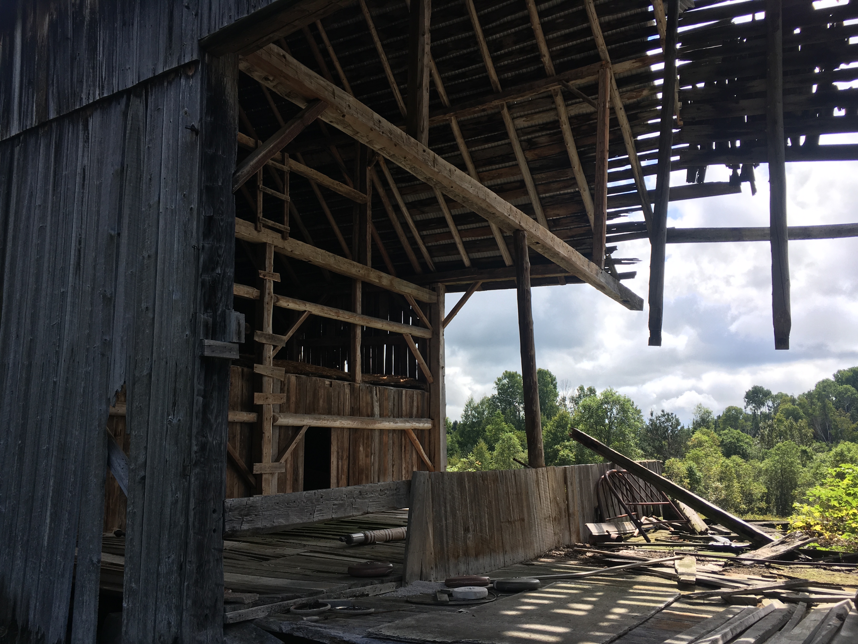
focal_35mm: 29
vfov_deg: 48.2
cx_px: 429
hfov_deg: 61.7
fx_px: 719
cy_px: 322
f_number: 2.2
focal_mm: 4.15
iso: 25
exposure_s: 1/916
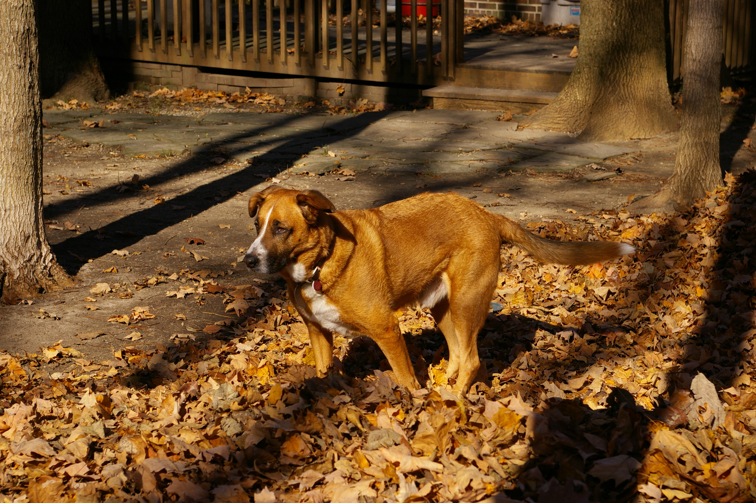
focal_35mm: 82
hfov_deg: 24.6
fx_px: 1731
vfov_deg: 16.5
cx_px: 378
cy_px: 252
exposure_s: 1/320
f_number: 10
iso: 200
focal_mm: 55
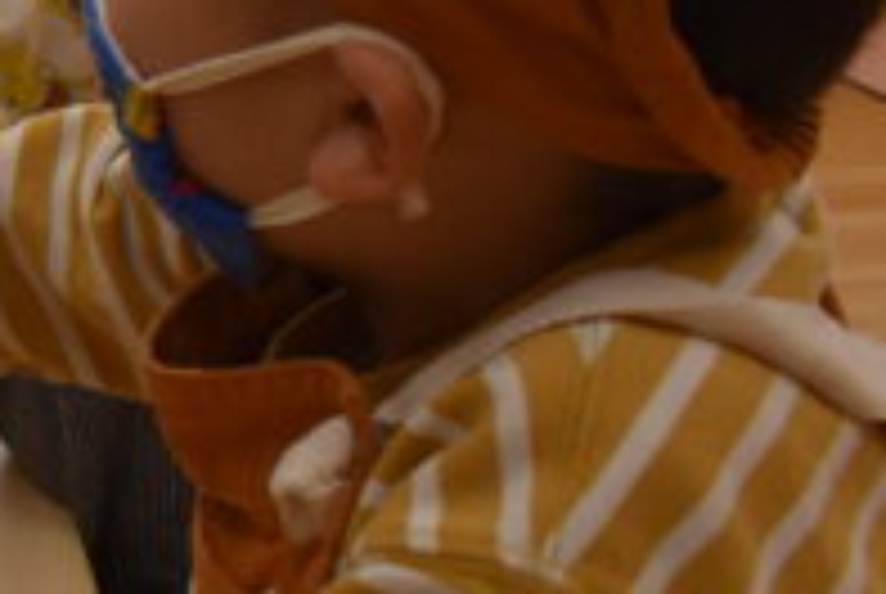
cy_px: -54
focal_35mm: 105
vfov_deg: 12.9
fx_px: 2588
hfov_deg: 16.2
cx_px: -733
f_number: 7.1
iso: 400
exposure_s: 1/200
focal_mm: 18
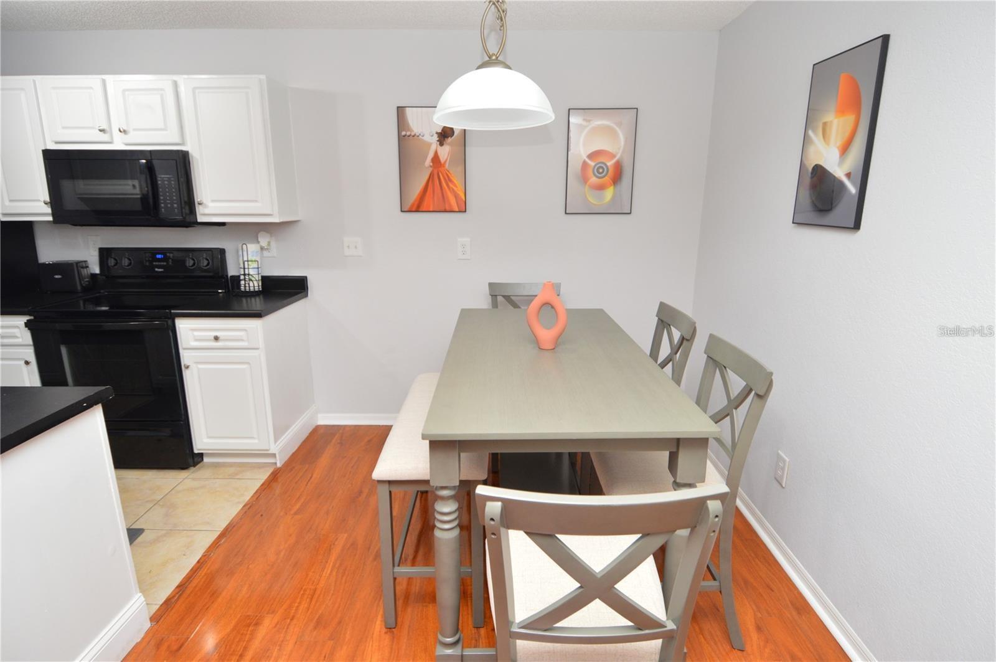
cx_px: 498
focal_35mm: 18
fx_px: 497
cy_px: 331
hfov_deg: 90.1
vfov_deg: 67.3
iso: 720
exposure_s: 1/60
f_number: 4
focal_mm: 12
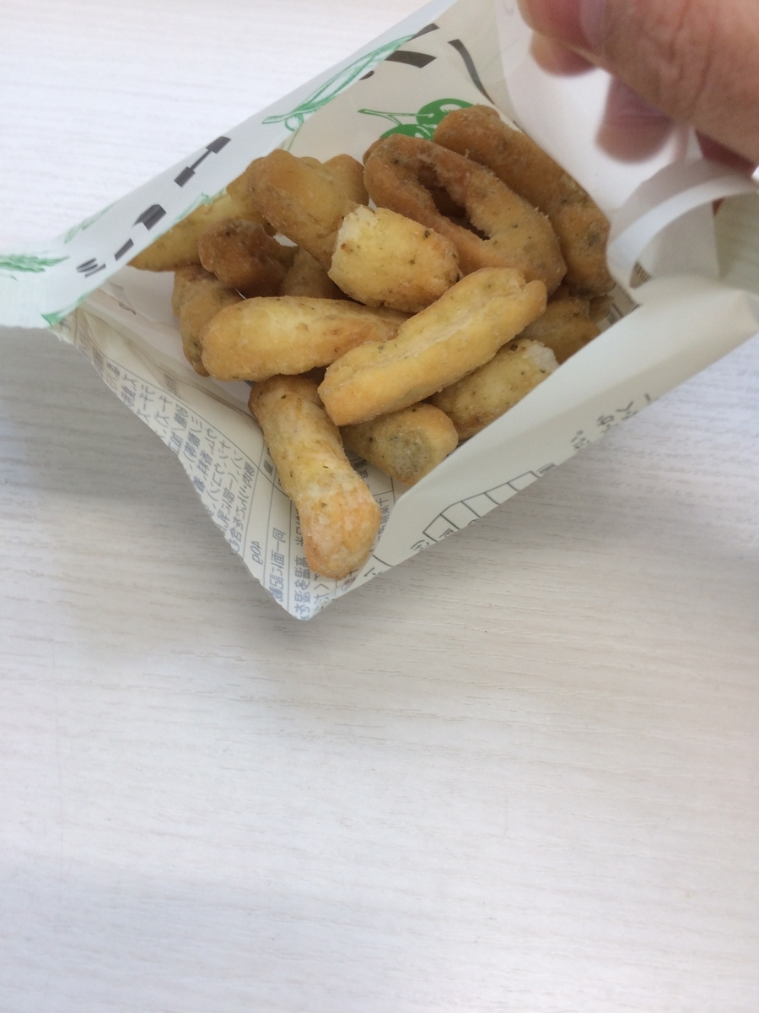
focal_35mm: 29
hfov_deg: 48.2
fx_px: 848
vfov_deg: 61.7
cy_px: 506
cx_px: 380
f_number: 2.2
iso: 50
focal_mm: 4.15
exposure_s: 1/60
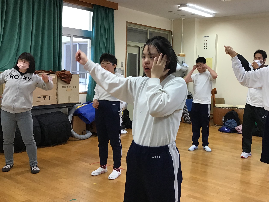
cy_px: 101
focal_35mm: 31
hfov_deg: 58.3
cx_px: 134
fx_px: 241
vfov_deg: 45.5
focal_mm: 3.3
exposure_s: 1/30
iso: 40
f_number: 2.4
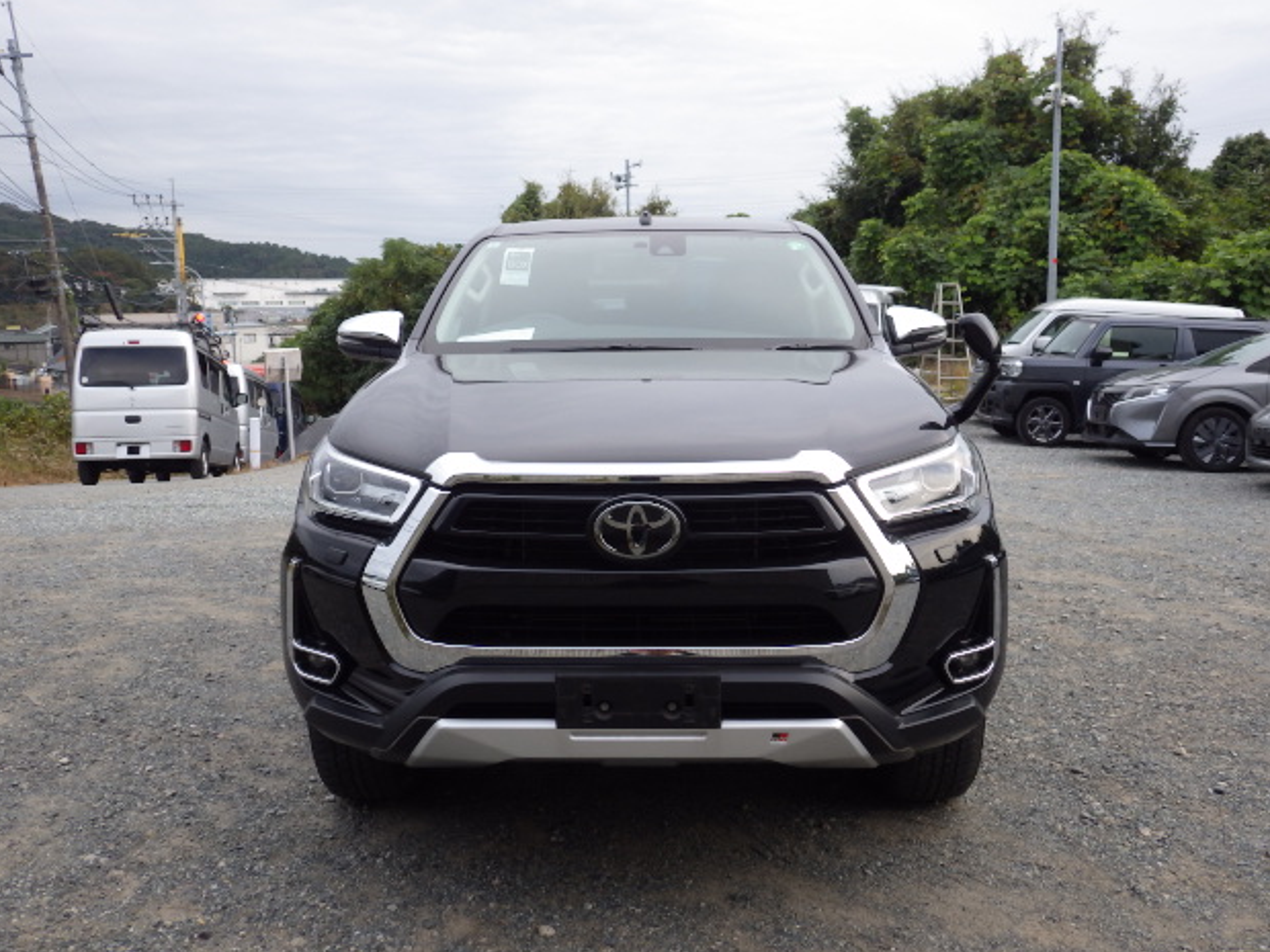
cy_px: 483
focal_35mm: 32
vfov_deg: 44.2
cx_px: 631
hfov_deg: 56.8
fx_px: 1174
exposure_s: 1/250
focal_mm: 5.5
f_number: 3.1
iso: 125
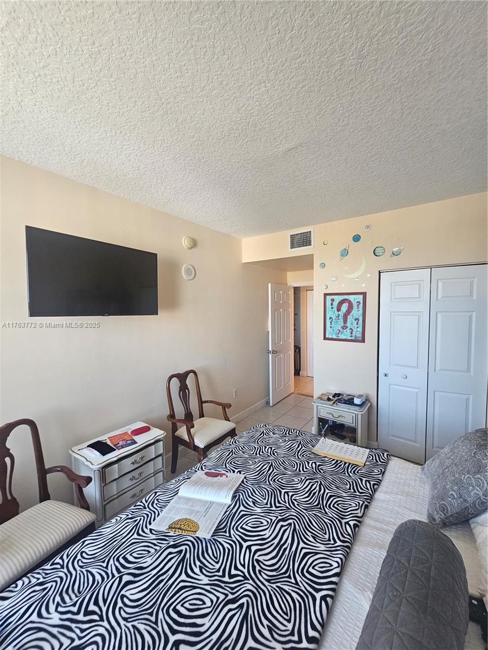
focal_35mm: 13
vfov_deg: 106.2
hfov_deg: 89.9
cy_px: 325
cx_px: 244
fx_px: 244
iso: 200
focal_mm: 2.2
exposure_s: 1/77
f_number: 2.2
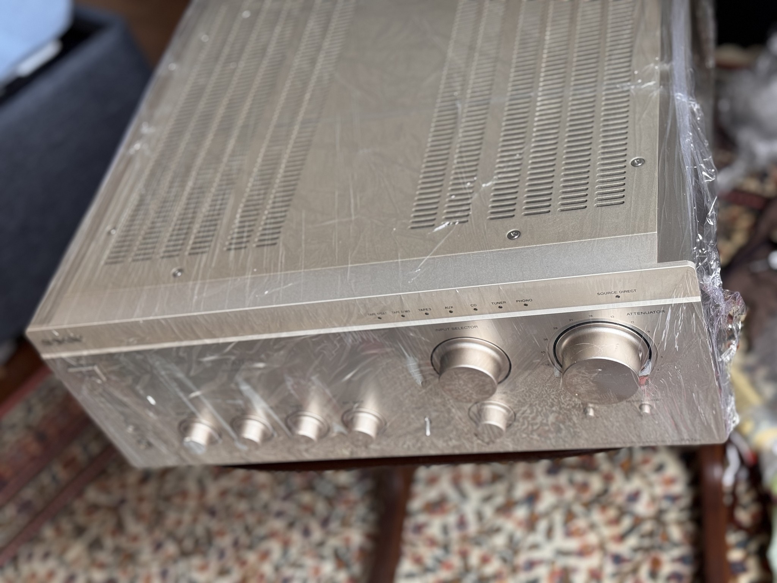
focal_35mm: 48
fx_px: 1077
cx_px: 388
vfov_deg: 30.3
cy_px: 292
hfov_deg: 39.7
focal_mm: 6.76
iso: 160
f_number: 1.78
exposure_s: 1/60
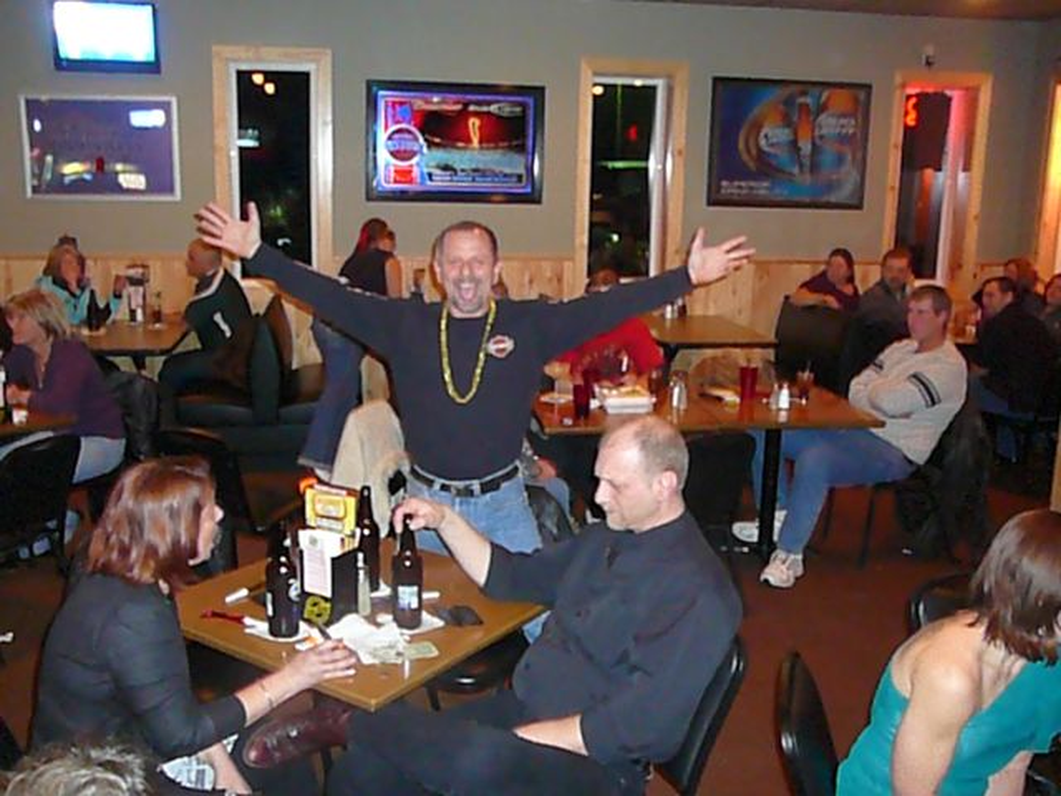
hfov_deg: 52.6
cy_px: 398
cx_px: 530
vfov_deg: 40.7
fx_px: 1073
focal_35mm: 35
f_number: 2.8
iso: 1000
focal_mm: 5.2
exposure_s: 1/8
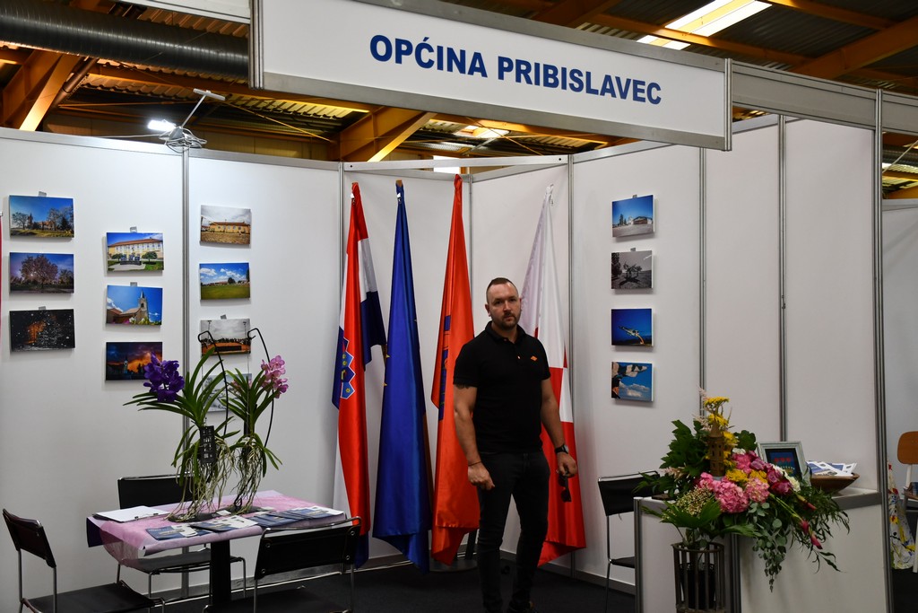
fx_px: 1020
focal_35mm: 40
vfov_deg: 33.4
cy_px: 306
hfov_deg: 48.5
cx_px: 459
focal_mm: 27
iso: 800
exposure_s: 1/200
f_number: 4
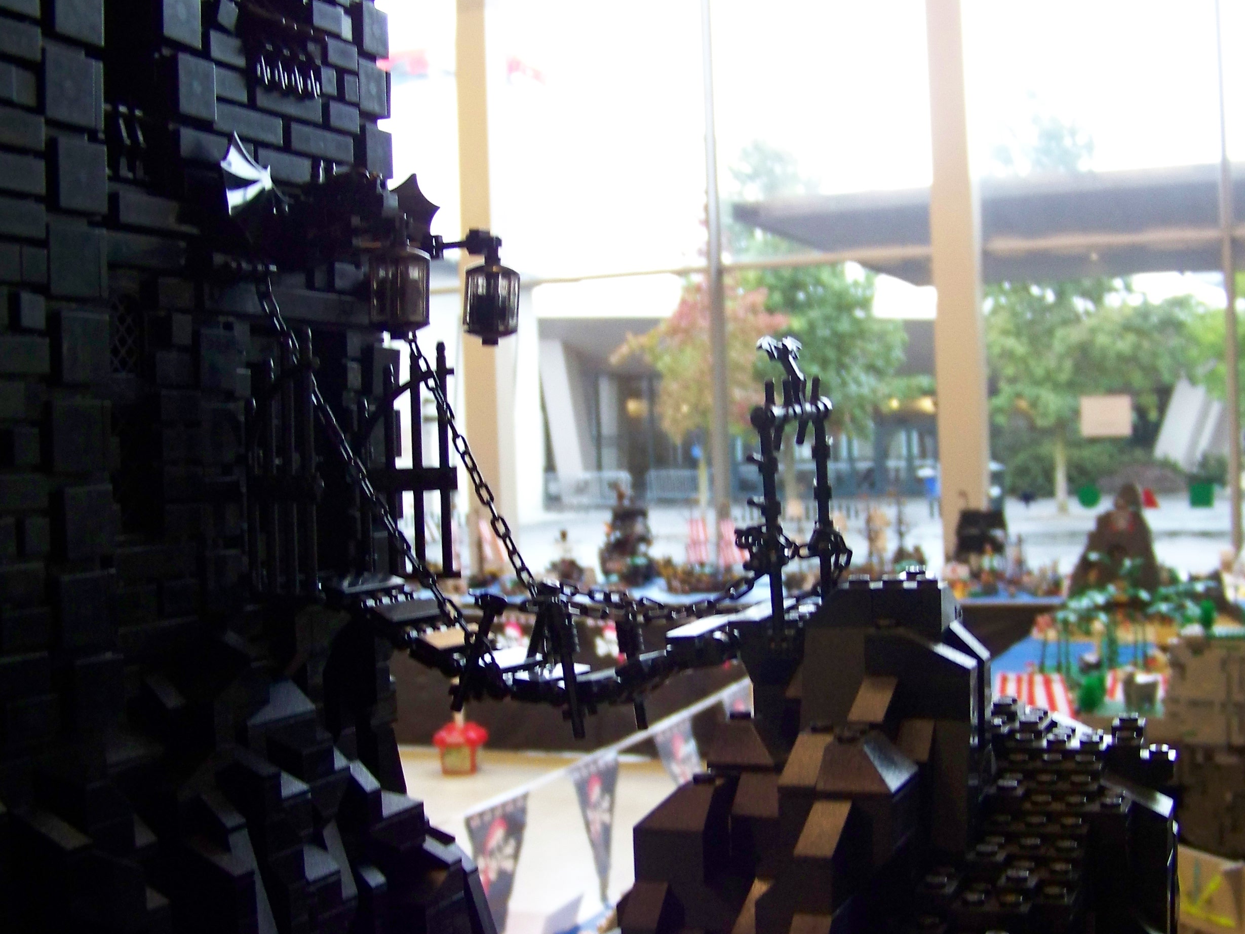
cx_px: 648
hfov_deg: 42.1
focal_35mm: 45
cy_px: 499
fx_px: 1618
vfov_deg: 32.2
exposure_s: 1/30
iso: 200
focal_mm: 5.85
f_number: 2.8
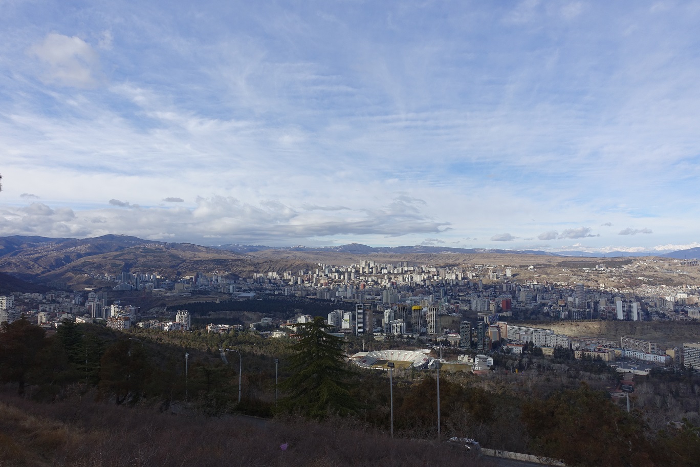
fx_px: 467
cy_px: 234
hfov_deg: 73.7
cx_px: 350
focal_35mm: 24
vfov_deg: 53.1
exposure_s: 1/640
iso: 125
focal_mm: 8.8
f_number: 5.6
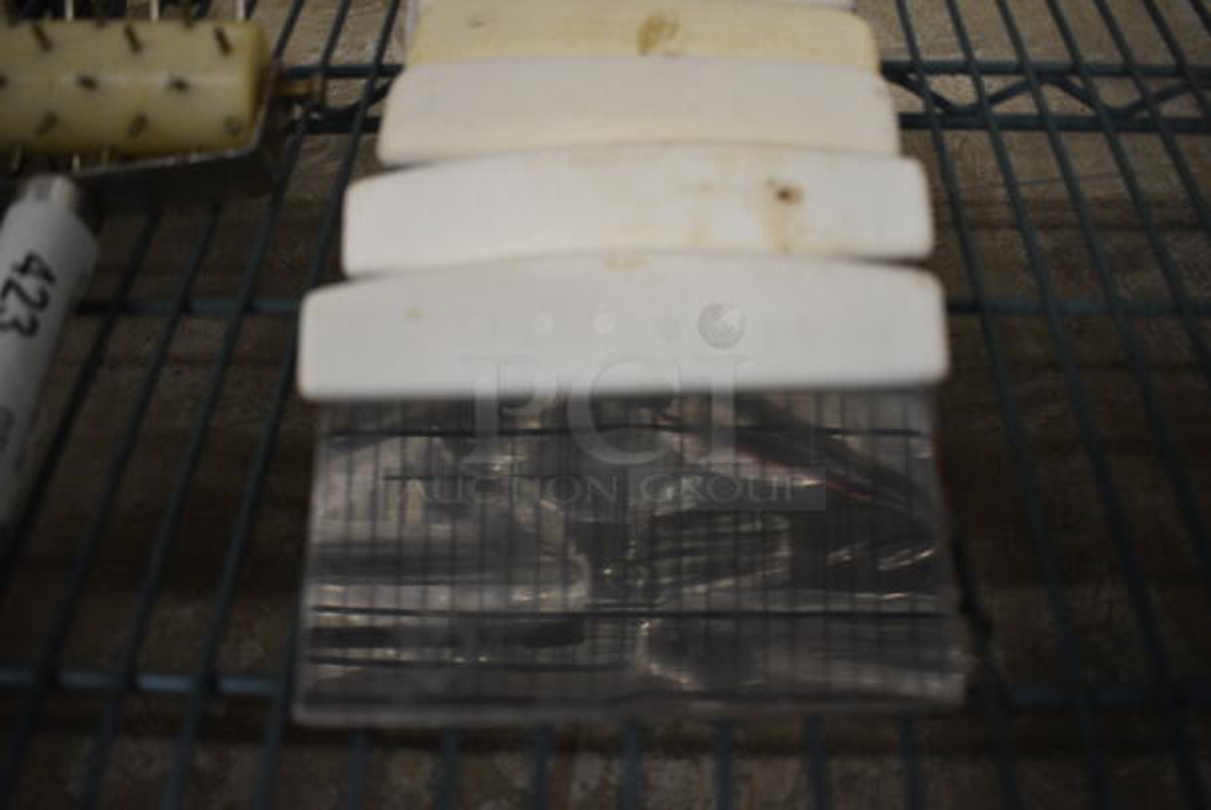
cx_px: 606
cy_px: 405
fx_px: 1010
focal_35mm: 30
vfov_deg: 43.7
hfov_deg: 61.9
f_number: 3.5
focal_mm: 20
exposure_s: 1/125
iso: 2000
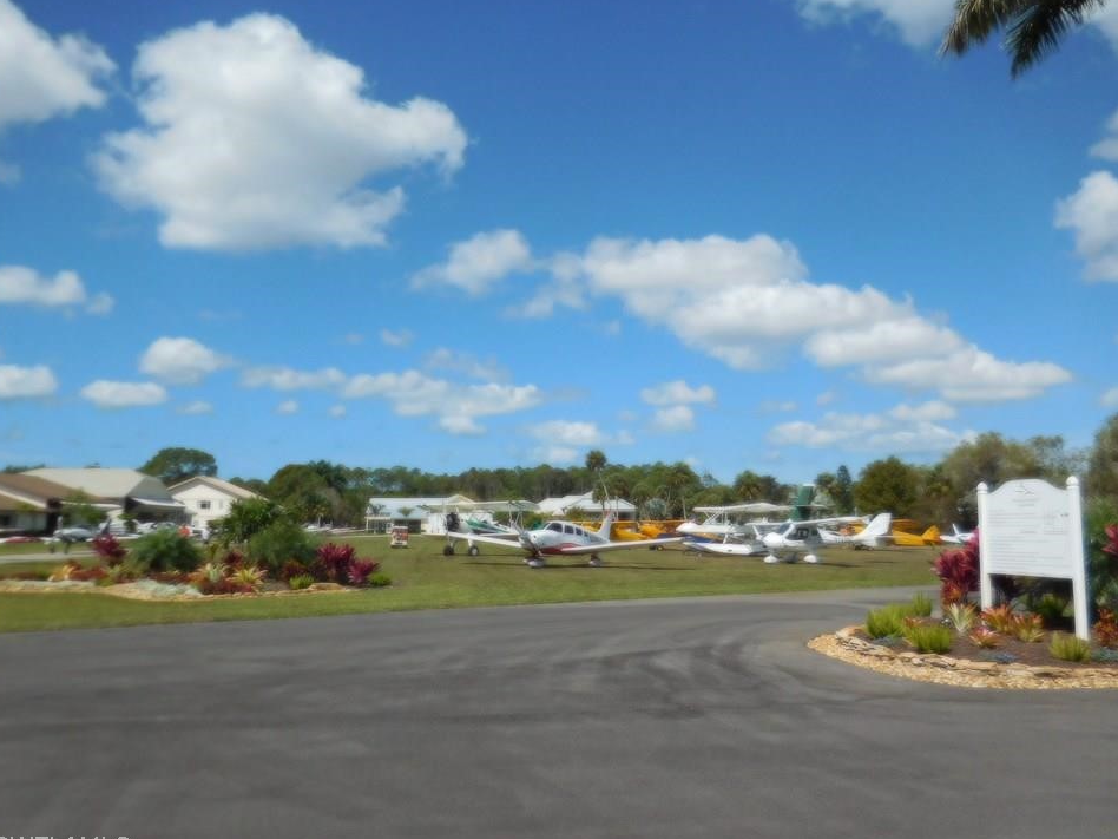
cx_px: 591
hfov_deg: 65.3
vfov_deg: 51.4
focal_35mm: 27
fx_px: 872
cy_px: 420
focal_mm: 4.5
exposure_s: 1/640
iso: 125
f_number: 6.6
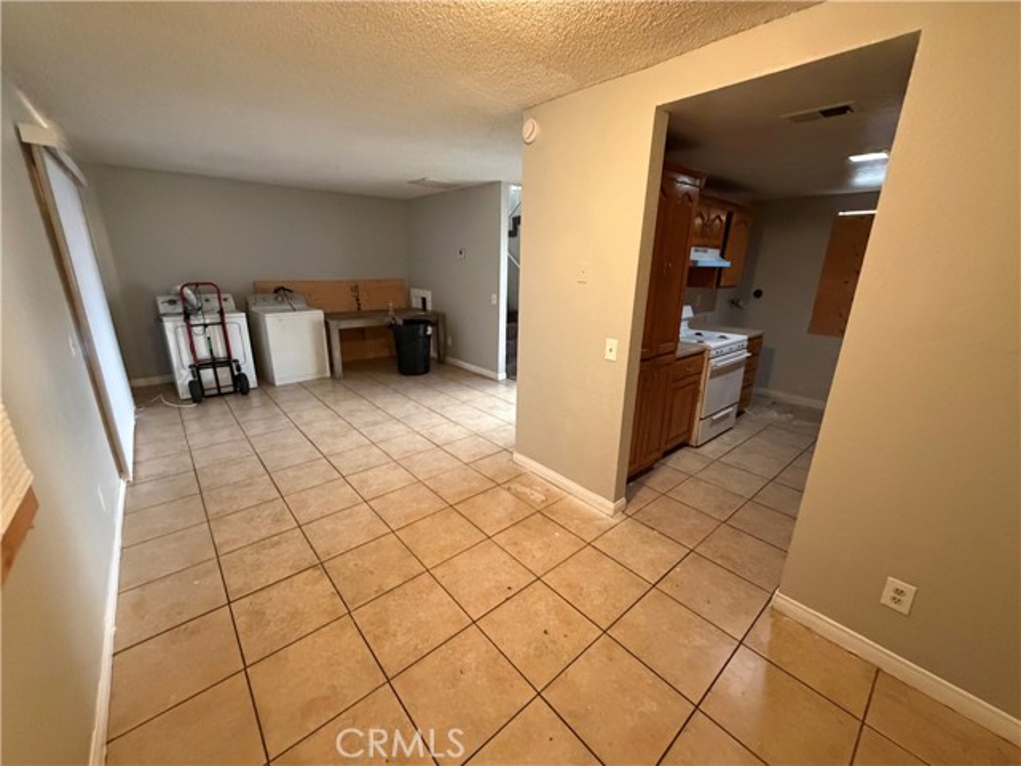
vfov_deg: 85.7
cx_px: 510
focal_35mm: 14
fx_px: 413
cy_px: 383
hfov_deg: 102.1
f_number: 2.2
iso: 1000
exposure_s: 1/60
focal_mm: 2.22
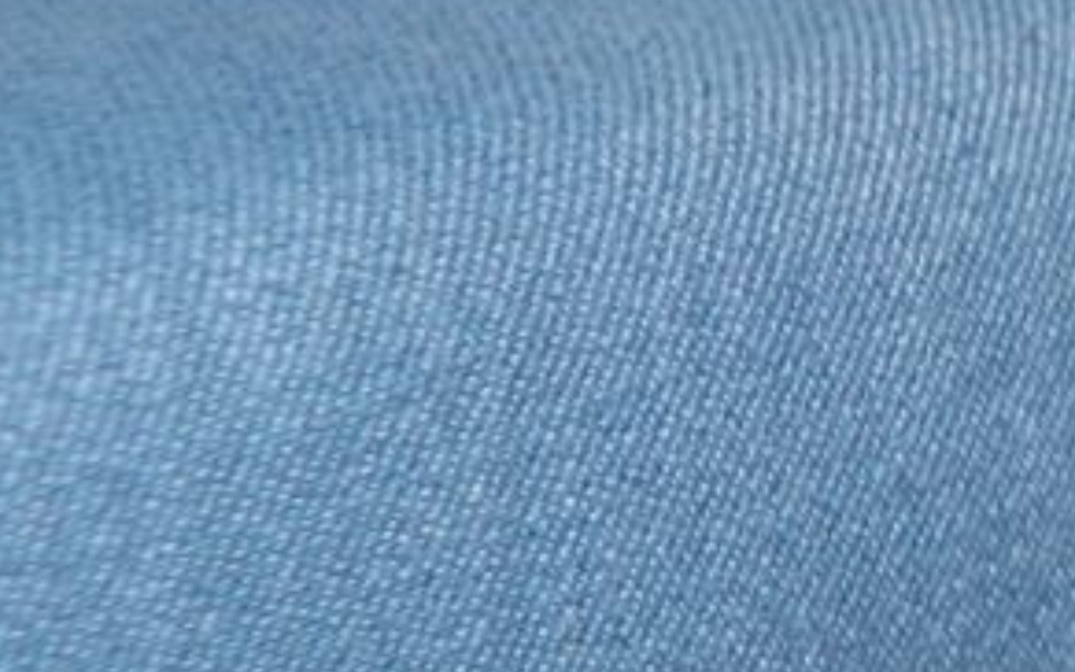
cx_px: 2780
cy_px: -247
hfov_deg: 8.0
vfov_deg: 5.5
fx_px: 7003
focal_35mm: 239
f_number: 4
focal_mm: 35
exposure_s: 1/80
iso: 320
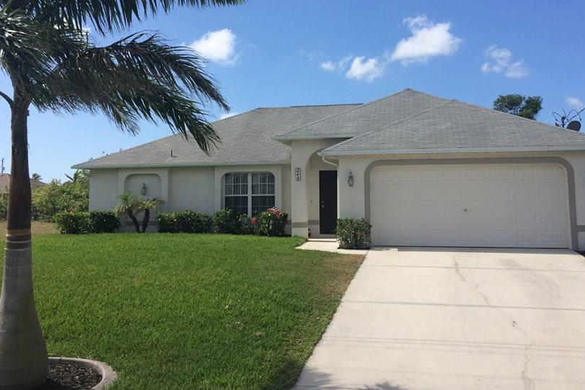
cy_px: 137
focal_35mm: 38
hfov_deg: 50.7
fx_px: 617
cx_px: 294
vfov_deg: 34.8
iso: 32
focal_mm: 4.15
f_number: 2.2
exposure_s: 1/2740
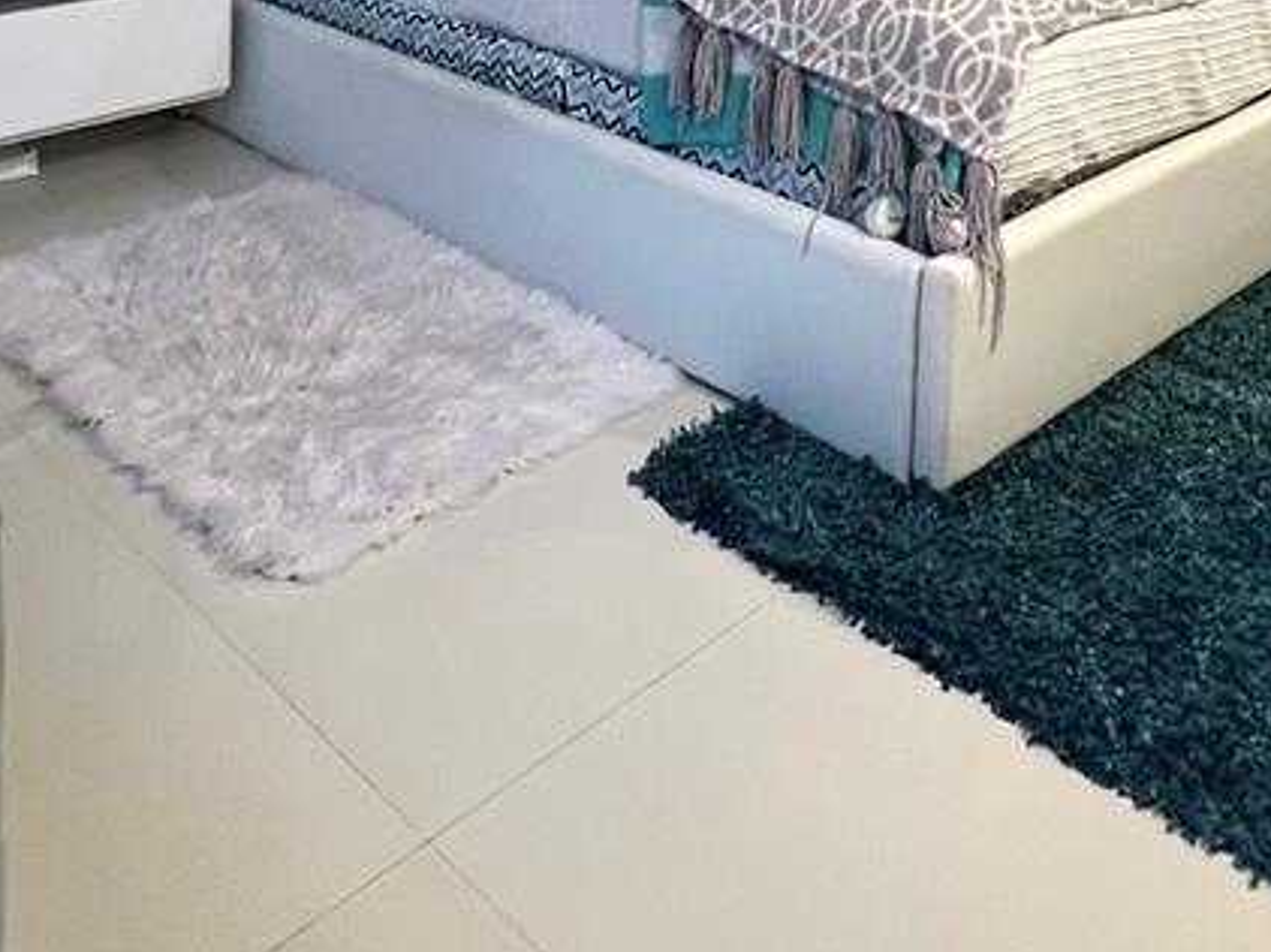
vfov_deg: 30.8
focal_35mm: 37
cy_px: -268
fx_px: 1358
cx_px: 629
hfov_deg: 50.2
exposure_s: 1/60
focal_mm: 1.57
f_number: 1.8
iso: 640
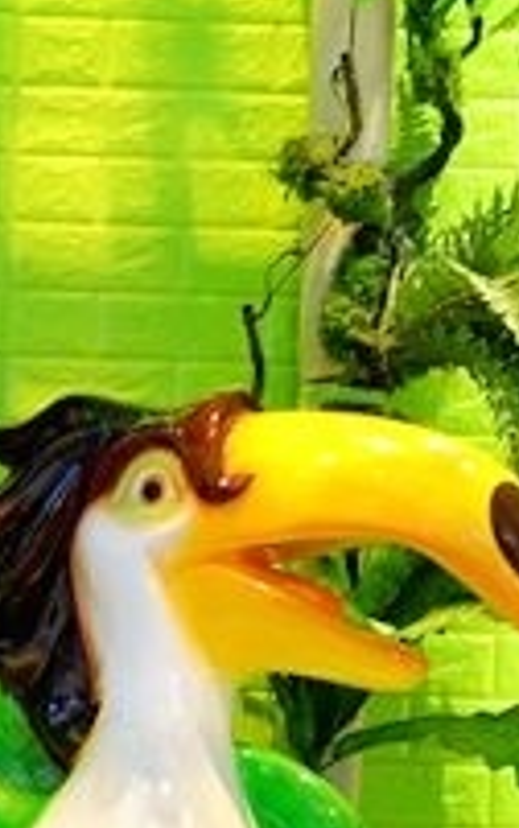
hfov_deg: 14.6
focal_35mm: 79
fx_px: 1784
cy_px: 834
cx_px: -408
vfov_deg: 24.9
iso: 640
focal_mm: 8.8
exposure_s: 1/30
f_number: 1.8
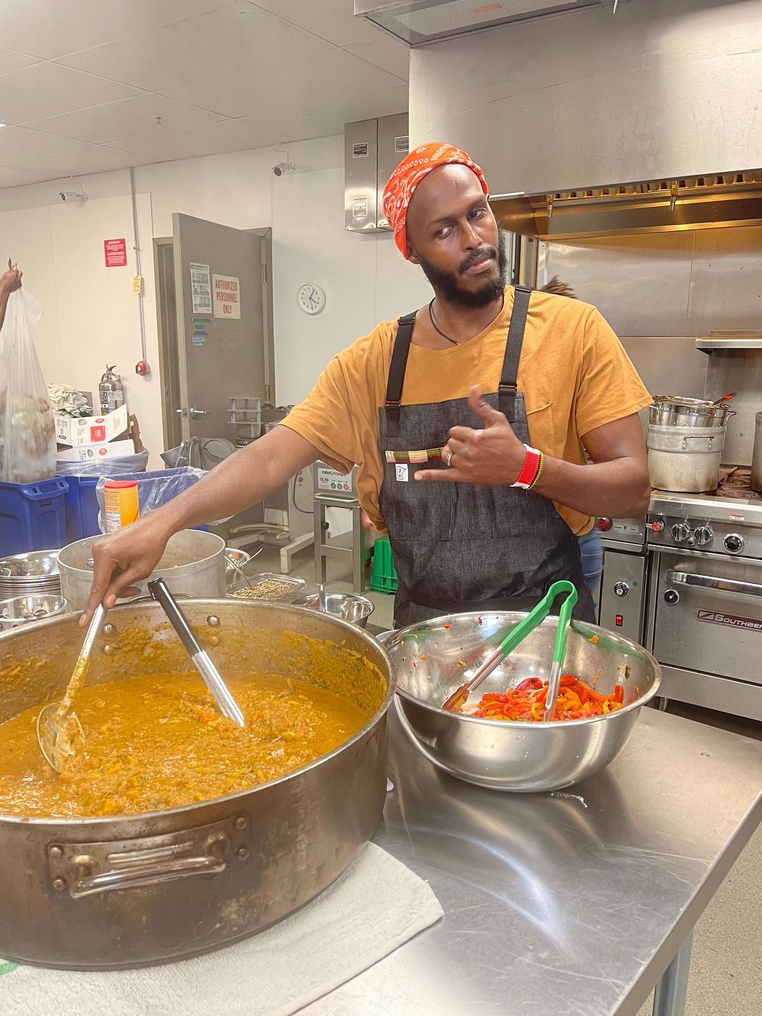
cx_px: 381
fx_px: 792
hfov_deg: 51.4
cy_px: 495
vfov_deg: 65.3
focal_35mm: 27
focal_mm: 5.1
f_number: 1.6
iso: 125
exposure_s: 1/44
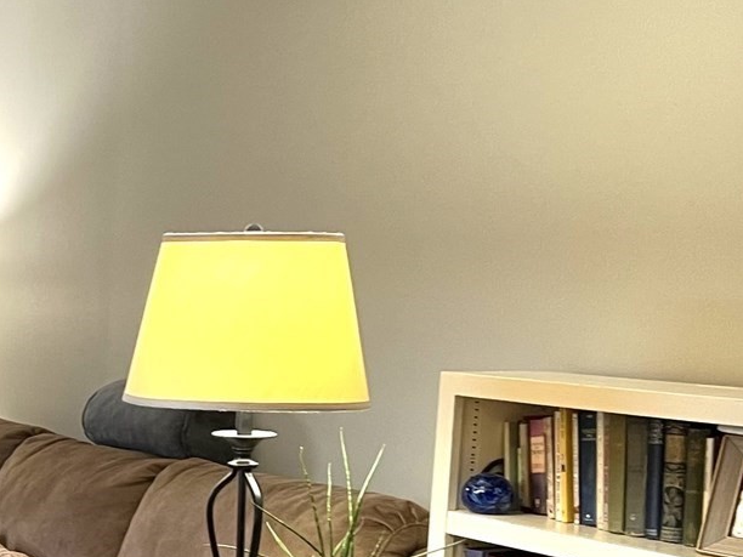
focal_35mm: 87
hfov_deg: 20.5
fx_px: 1867
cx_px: -237
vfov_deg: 16.7
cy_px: 512
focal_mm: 5.7
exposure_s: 1/60
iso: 125
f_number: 1.5
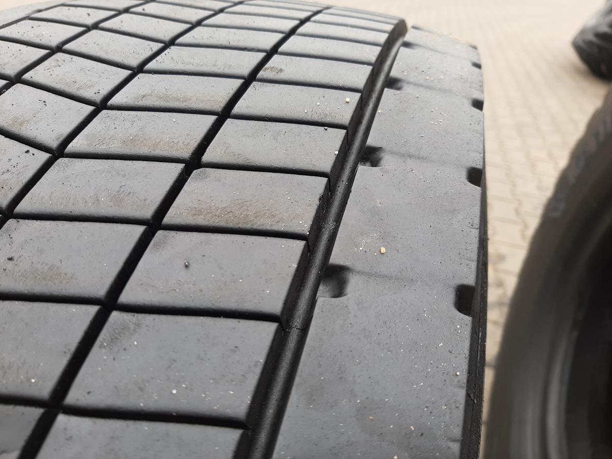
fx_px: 460
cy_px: 230
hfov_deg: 67.3
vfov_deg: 53.1
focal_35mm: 26
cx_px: 306
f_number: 1.7
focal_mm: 3.93
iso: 40
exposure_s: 1/185
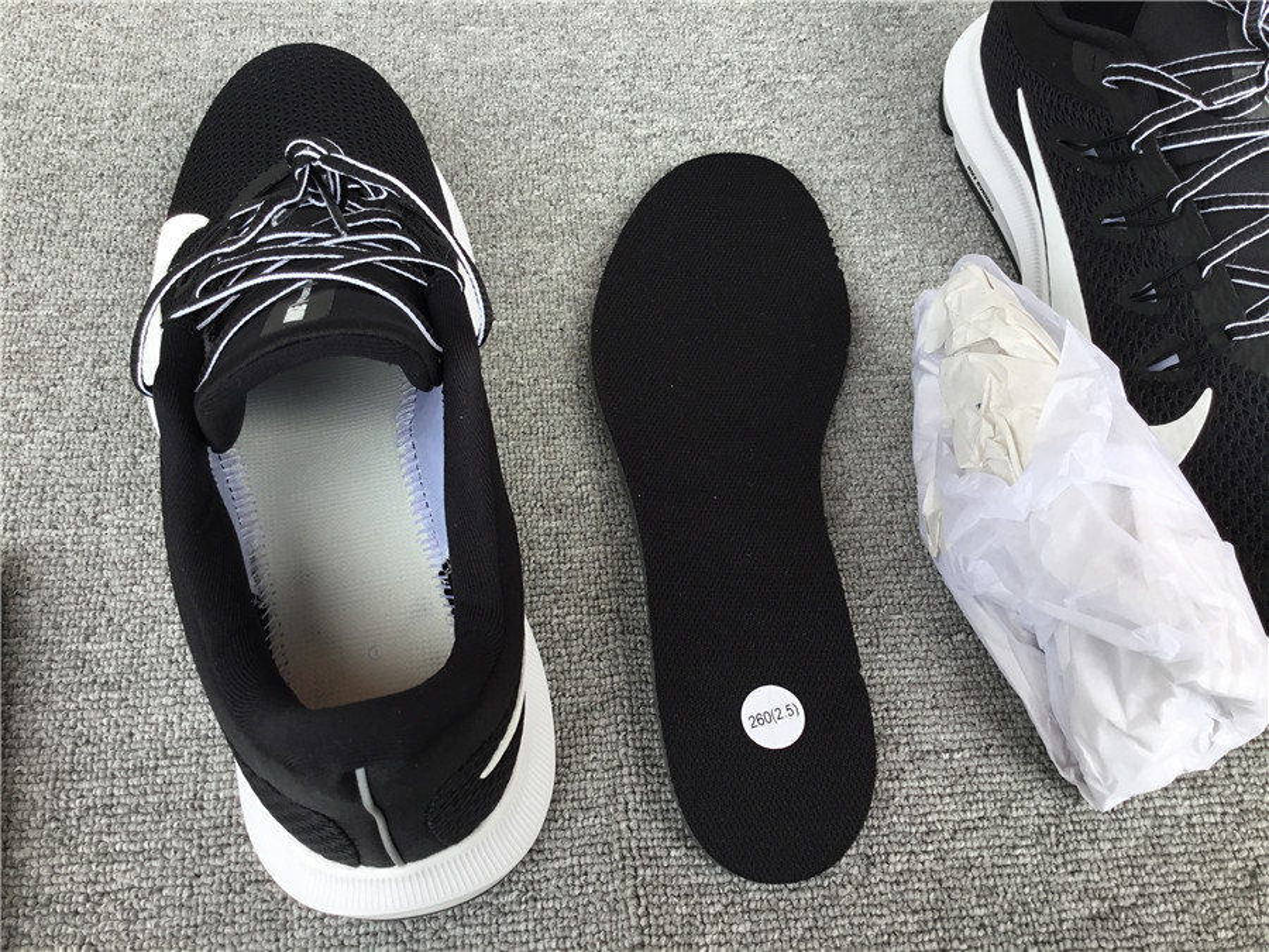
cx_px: 634
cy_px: 476
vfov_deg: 45.4
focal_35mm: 31
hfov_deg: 58.4
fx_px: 1136
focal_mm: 3.3
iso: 25
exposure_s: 1/251
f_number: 2.4
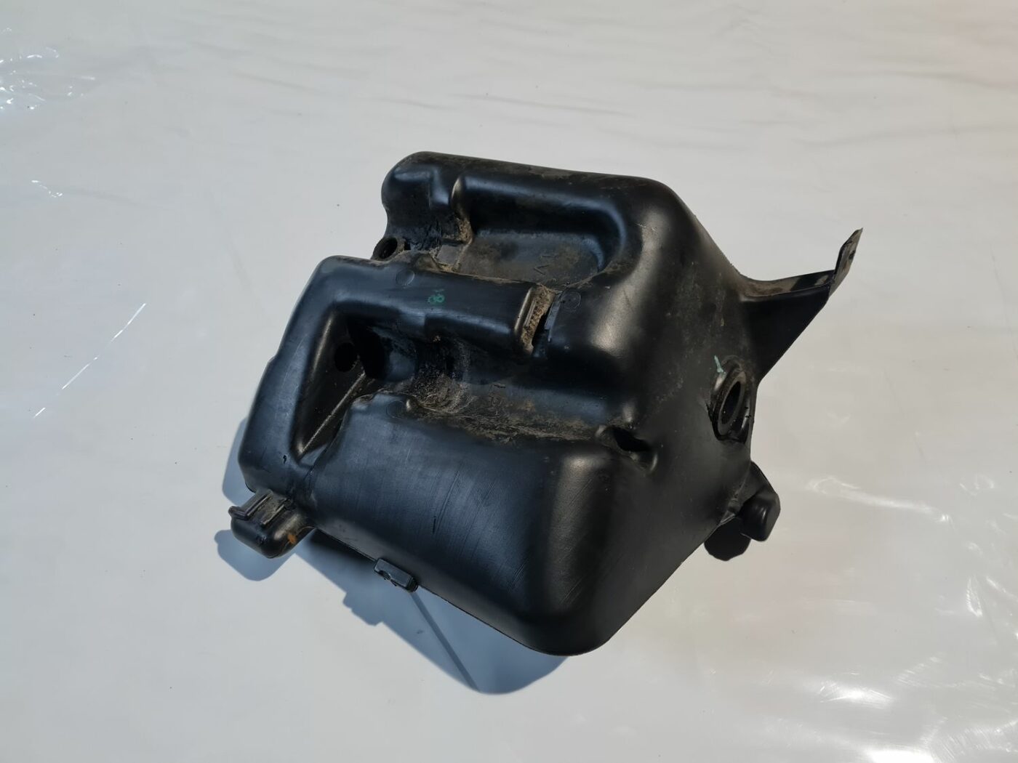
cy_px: 382
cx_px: 509
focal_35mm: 26
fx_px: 765
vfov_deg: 53.1
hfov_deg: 67.3
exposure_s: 1/50
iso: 320
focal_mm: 5.4
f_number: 1.8
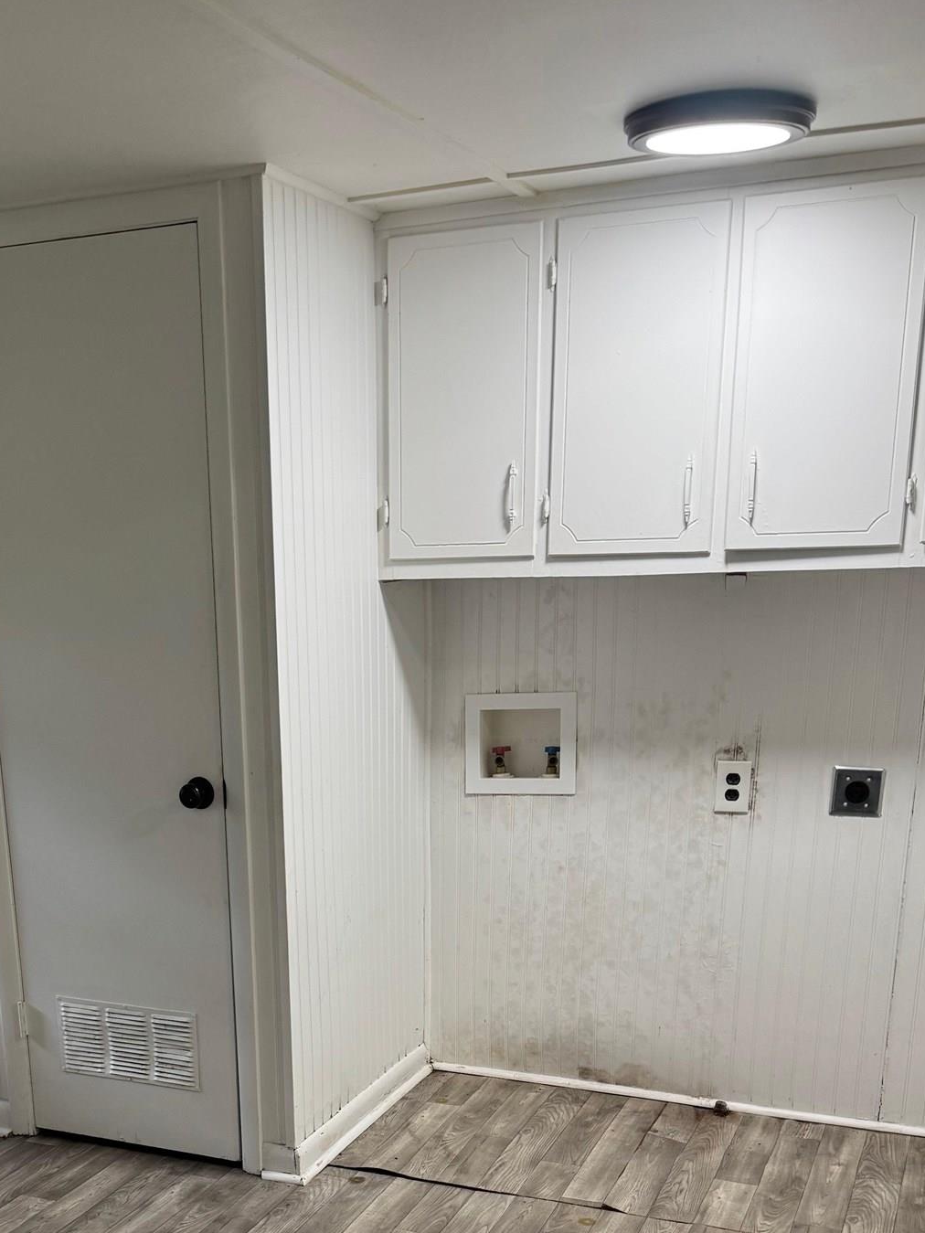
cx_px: 285
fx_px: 1461
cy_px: 1036
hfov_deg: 34.7
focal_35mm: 41
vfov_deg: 43.0
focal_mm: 6.76
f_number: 1.78
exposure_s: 1/60
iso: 125
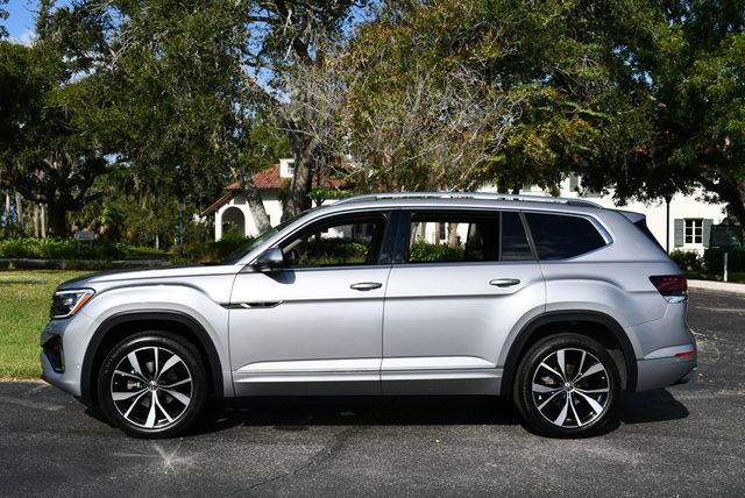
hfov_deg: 44.5
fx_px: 911
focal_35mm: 44
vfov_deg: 30.6
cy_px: 249
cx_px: 372
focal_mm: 22
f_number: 10
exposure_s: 1/400
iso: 100
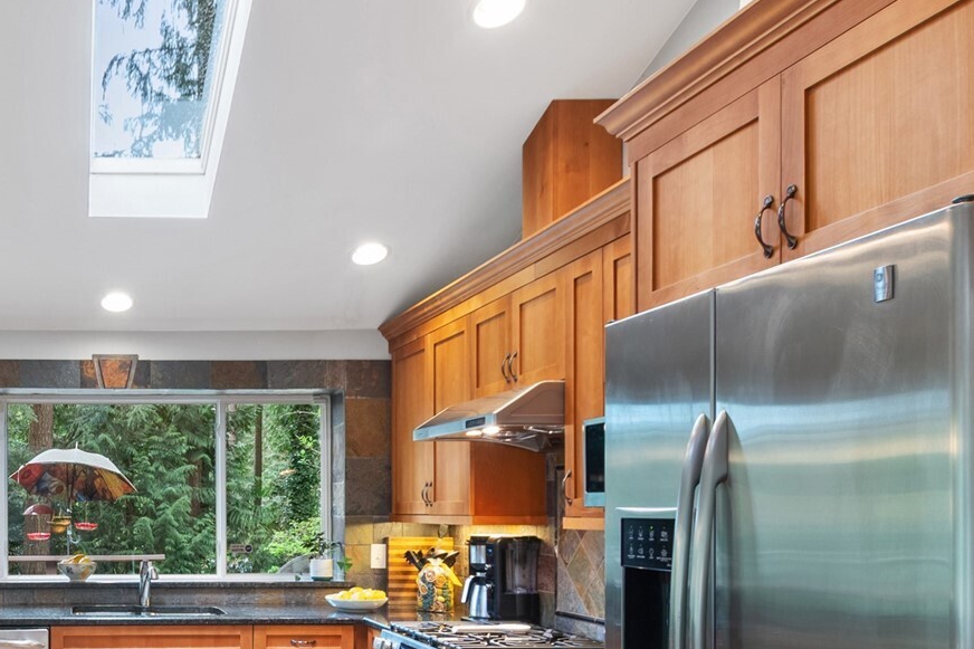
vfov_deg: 36.3
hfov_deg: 48.5
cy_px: 537
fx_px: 947
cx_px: 92
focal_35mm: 35
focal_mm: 12
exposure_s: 5
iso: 100
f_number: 9
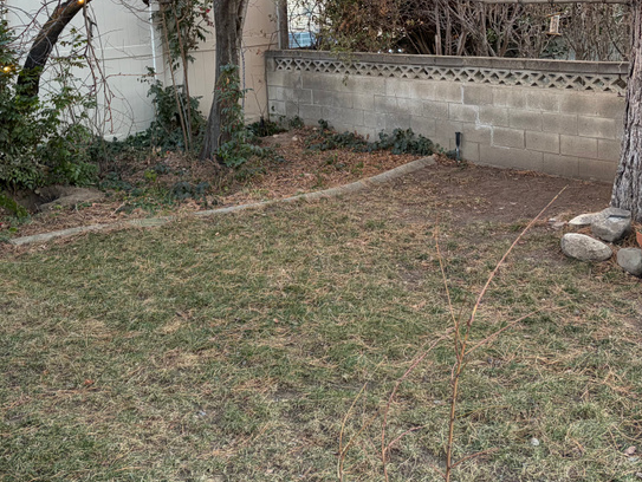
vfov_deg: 29.0
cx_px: 293
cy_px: 90
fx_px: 909
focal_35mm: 49
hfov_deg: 38.9
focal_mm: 5.96
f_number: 1.6
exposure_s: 1/120
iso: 160
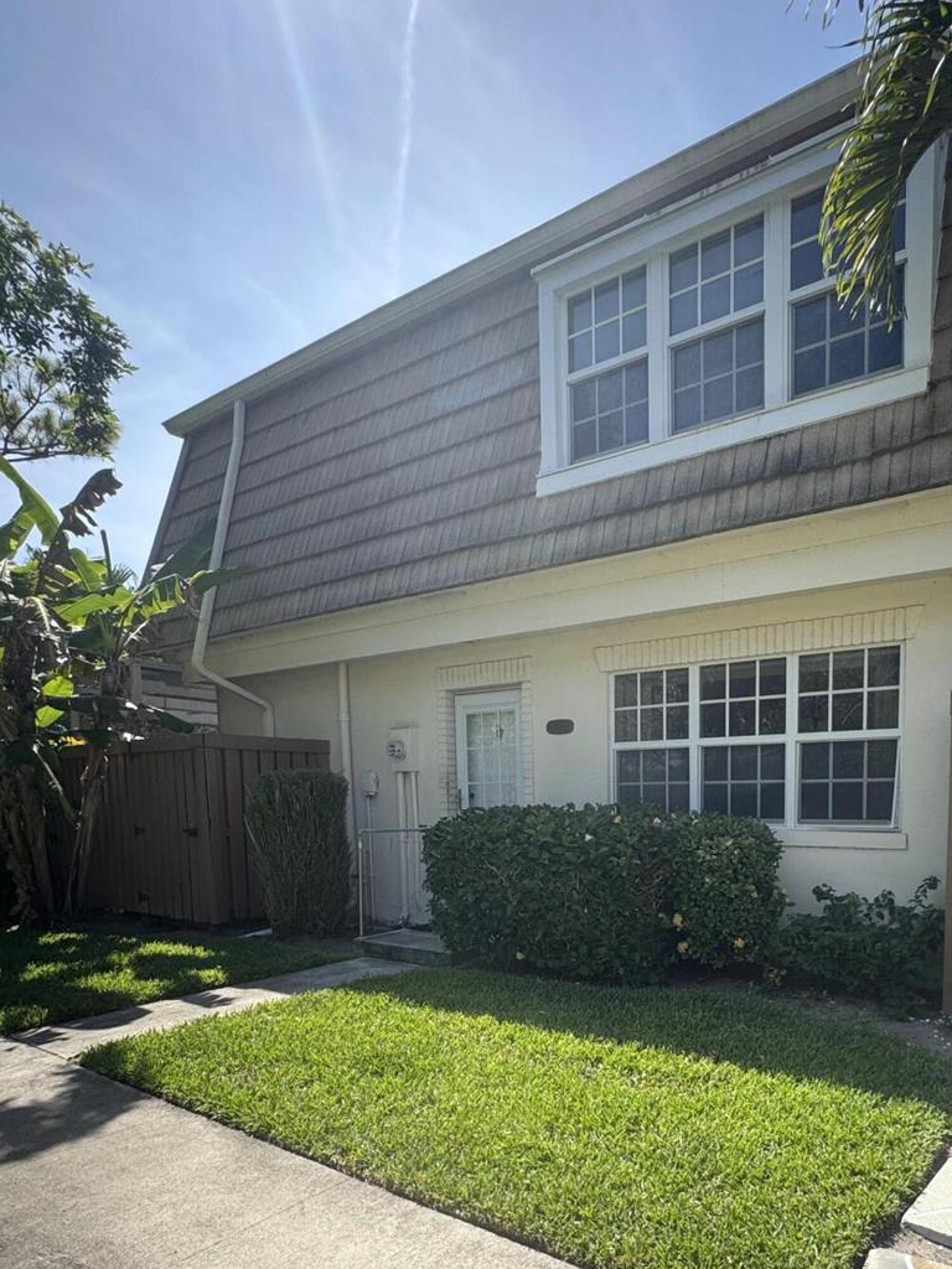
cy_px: 865
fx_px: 770
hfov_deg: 61.2
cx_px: 668
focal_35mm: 21
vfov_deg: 76.0
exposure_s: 1/681
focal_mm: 2.22
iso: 50
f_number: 2.2
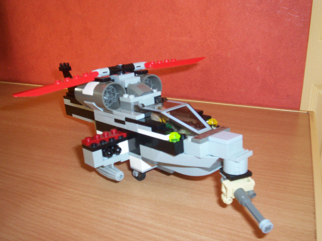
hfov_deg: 50.1
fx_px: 344
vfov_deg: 38.7
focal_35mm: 37
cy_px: 122
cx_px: 159
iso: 140
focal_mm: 5.9
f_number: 4.5
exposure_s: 1/64
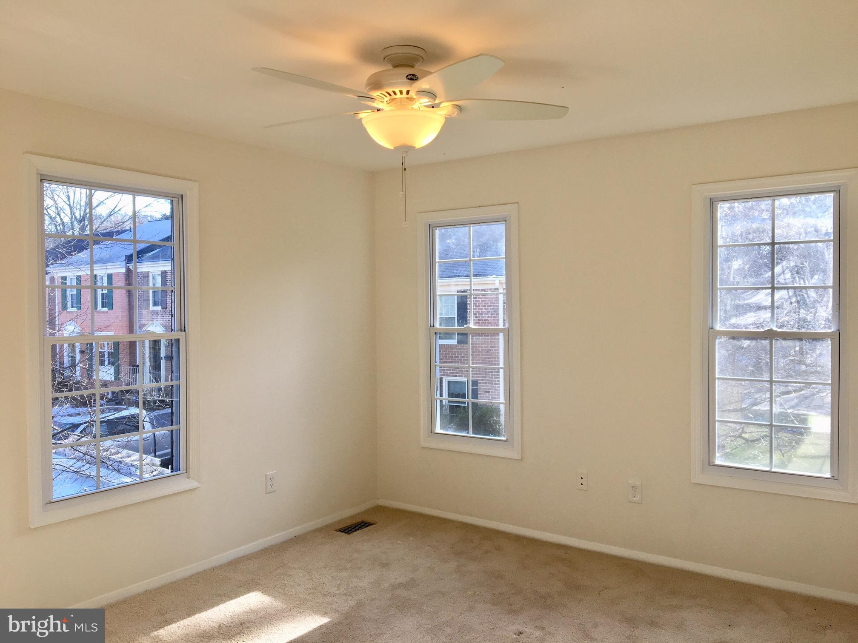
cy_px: 322
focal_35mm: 29
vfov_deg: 48.2
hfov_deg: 61.7
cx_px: 429
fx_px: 719
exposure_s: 1/120
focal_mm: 4.15
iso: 32
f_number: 2.2
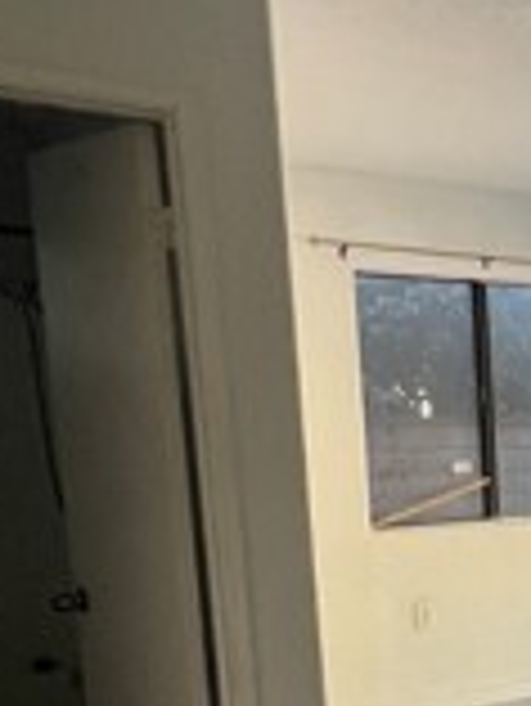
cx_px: 976
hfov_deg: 19.7
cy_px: 567
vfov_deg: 35.0
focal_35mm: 53
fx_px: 1083
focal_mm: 1.57
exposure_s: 1/99
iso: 160
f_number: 1.8
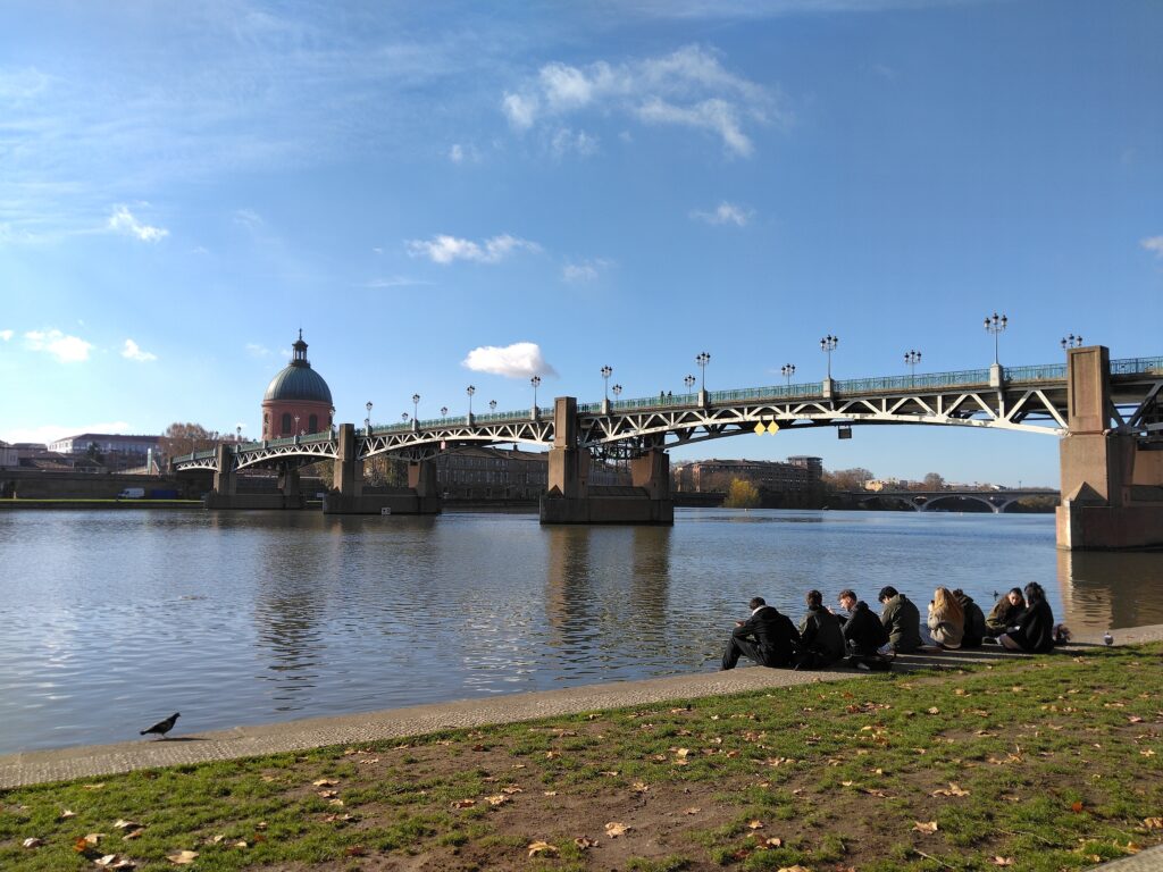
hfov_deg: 65.3
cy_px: 436
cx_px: 582
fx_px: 907
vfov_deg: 51.4
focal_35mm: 27
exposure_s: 1/552
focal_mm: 4.05
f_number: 1.8
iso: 100
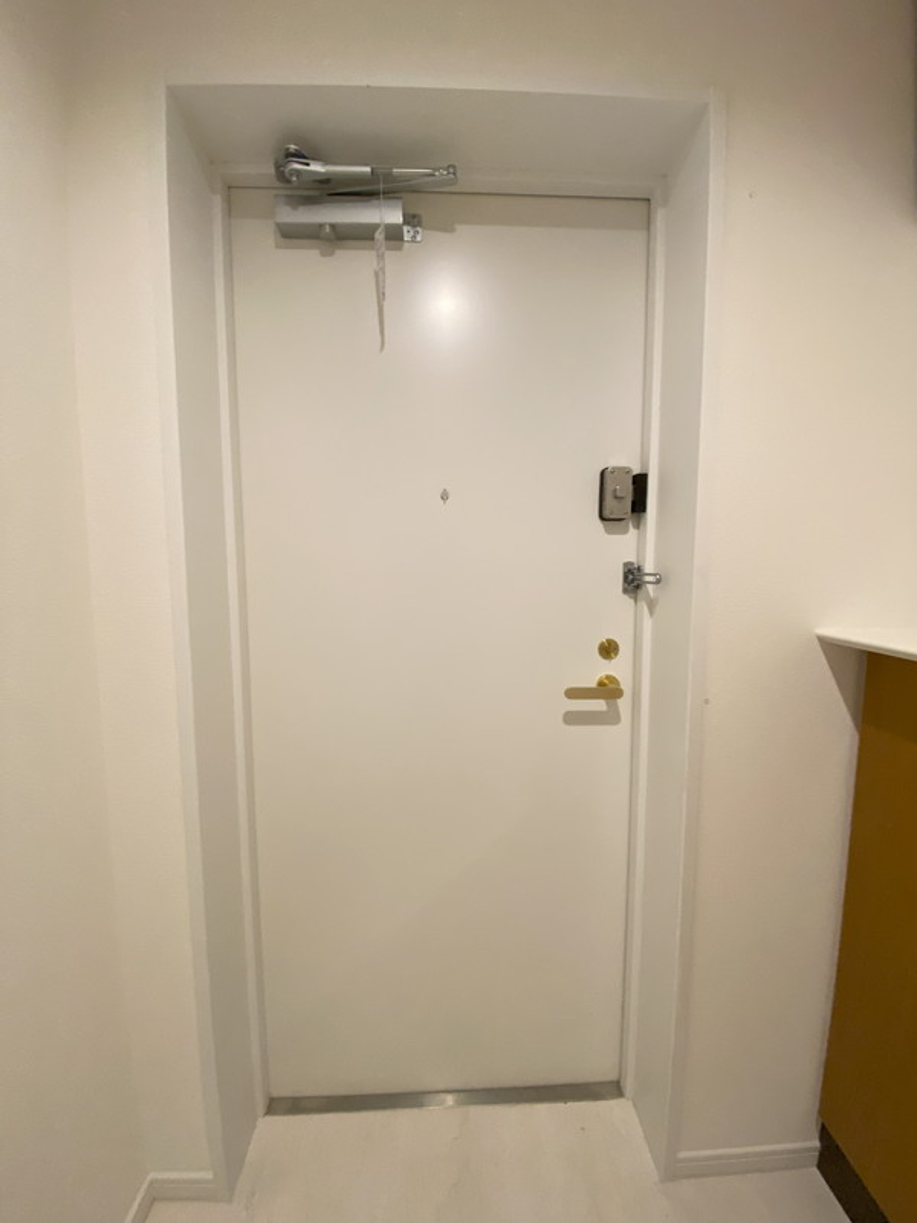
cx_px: 458
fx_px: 459
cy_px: 612
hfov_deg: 89.9
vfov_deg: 106.2
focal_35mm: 13
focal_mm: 1.54
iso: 200
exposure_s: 1/50
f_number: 2.4
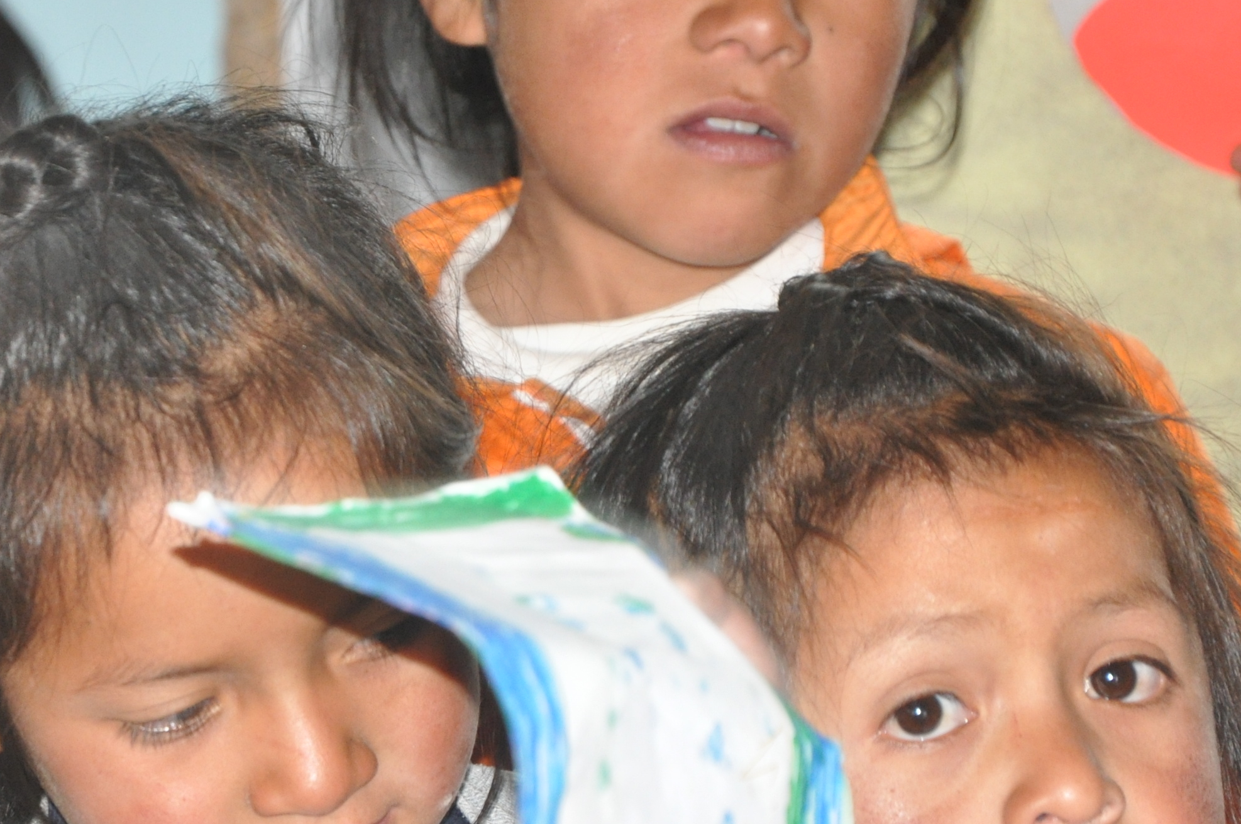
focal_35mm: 342
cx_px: 321
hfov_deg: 6.0
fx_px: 11778
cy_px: 495
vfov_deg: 4.0
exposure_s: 1/60
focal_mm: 105
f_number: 5.6
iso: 800
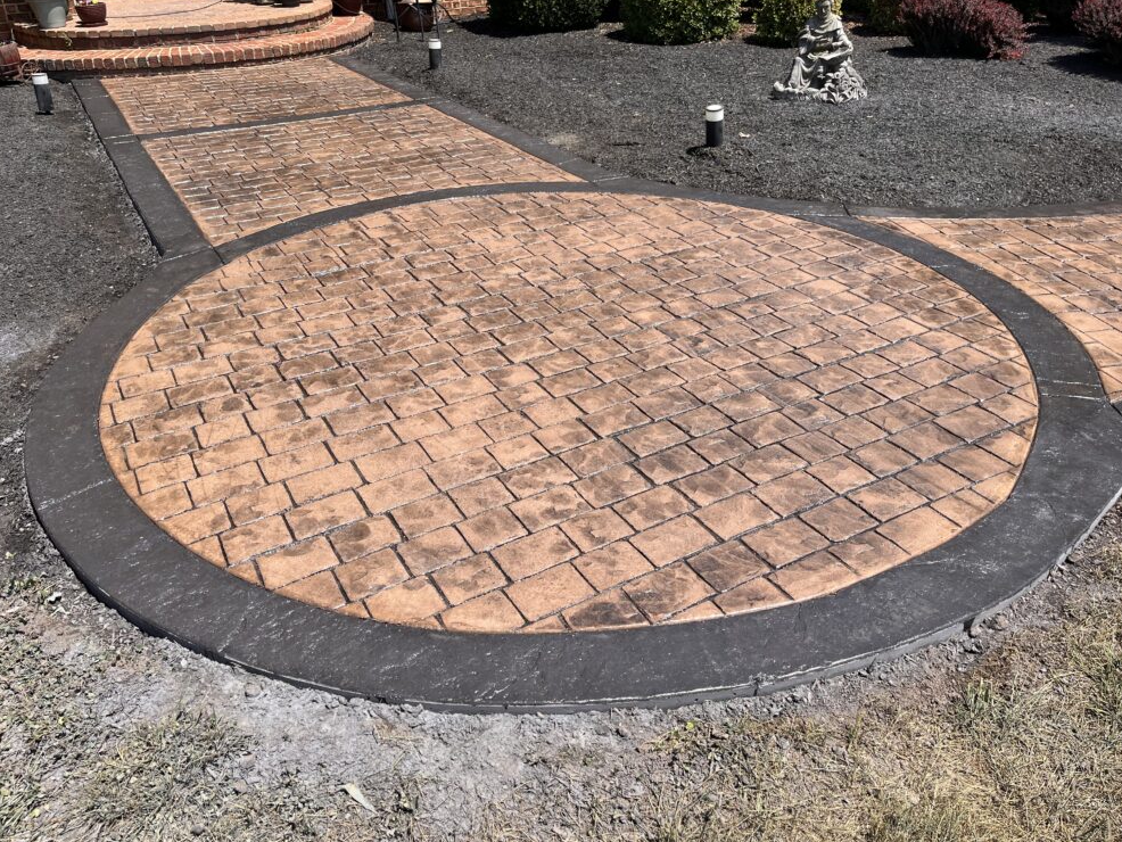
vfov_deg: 51.4
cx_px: 575
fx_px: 875
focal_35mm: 27
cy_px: 407
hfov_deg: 65.3
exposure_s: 1/2825
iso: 50
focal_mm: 5.1
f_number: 1.6
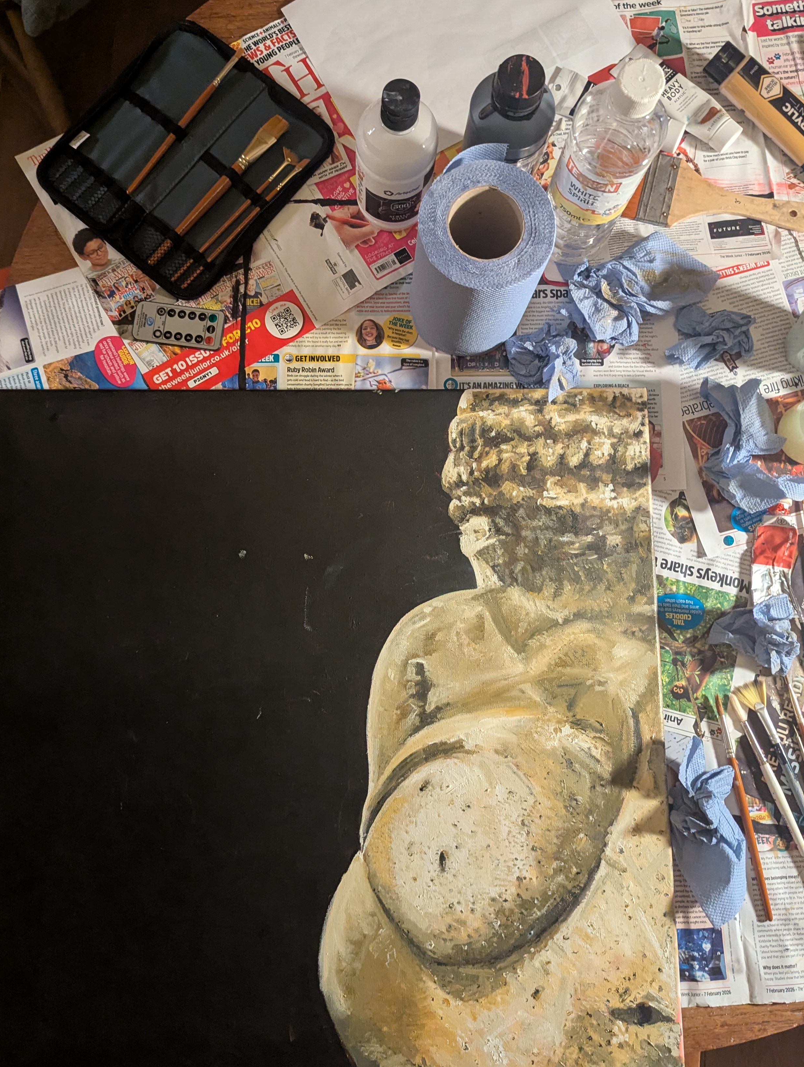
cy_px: 525
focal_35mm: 30
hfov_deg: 46.9
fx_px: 927
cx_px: 370
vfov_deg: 59.9
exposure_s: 1/61.9
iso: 1268
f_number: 1.85
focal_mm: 6.81
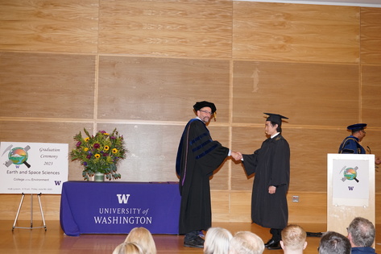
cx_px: 190
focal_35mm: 51
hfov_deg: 38.9
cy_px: 127
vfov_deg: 26.5
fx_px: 540
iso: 1600
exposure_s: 1/80
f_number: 4.5
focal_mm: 51
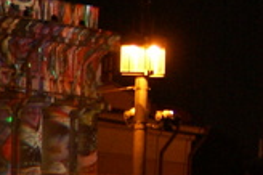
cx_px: 818
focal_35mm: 1263
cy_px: -114
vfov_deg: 1.1
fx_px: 9218
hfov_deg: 1.6
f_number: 4.5
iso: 400
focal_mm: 135
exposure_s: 1/13
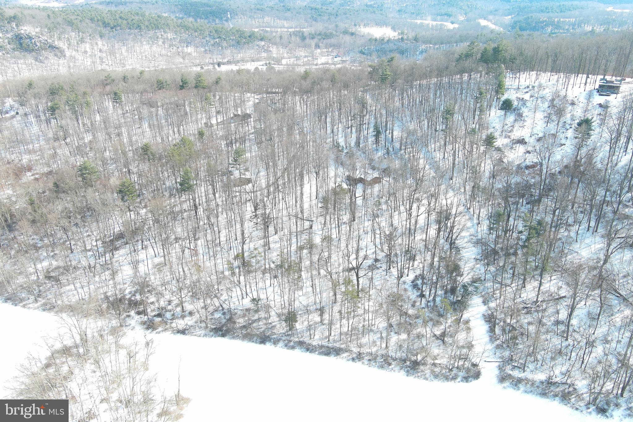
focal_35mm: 29
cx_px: 316
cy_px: 211
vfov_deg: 45.0
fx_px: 510
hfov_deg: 63.7
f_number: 2.8
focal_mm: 10.57
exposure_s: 1/267
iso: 100
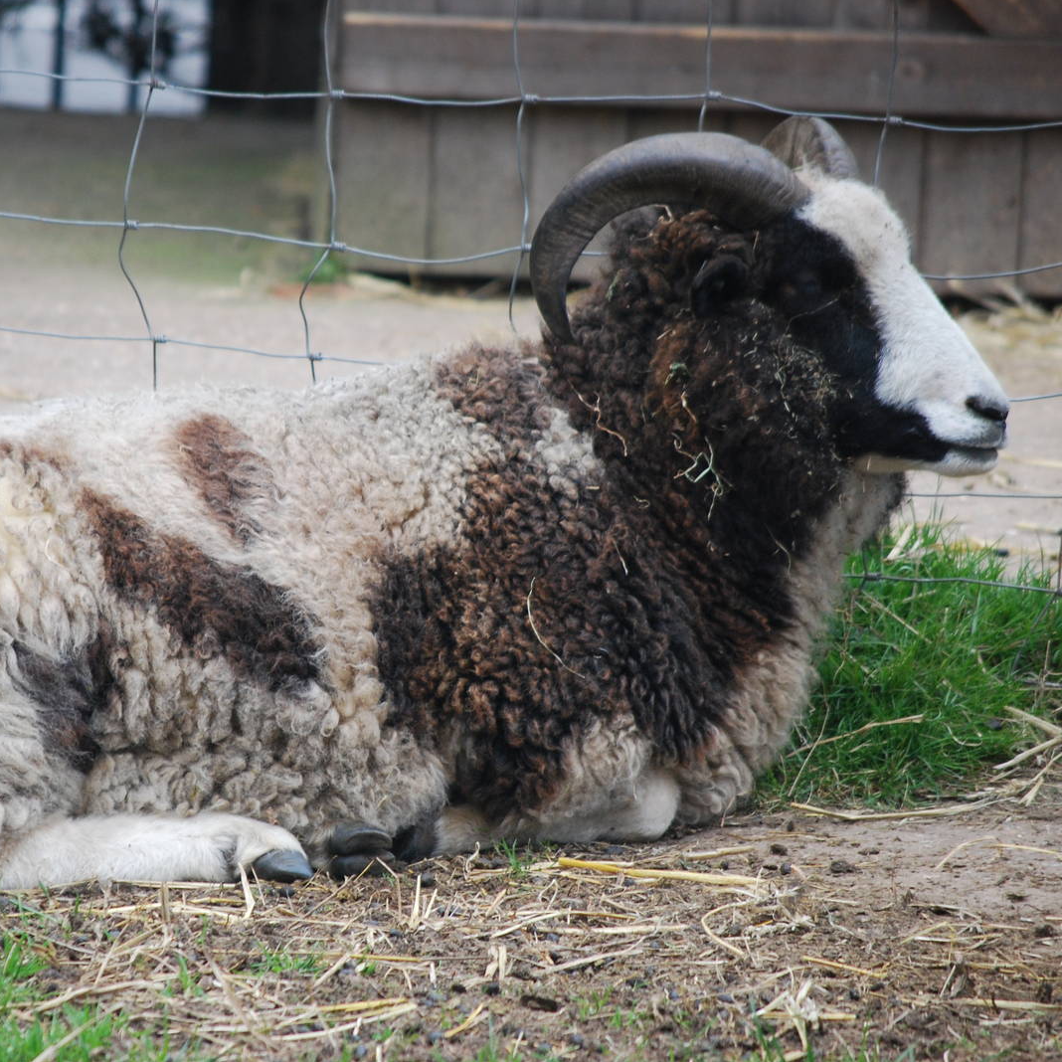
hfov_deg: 5.5
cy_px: 531
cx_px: 330
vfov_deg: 5.5
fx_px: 10956
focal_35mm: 316
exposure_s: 1/80
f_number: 5.3
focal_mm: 165
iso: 400
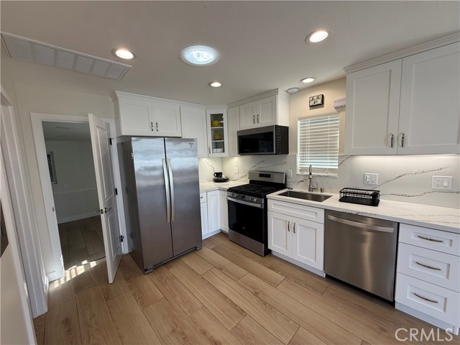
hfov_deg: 102.1
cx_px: 230
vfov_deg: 85.7
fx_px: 186
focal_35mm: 14
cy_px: 172
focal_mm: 2.22
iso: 64
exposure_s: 1/120
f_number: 2.2
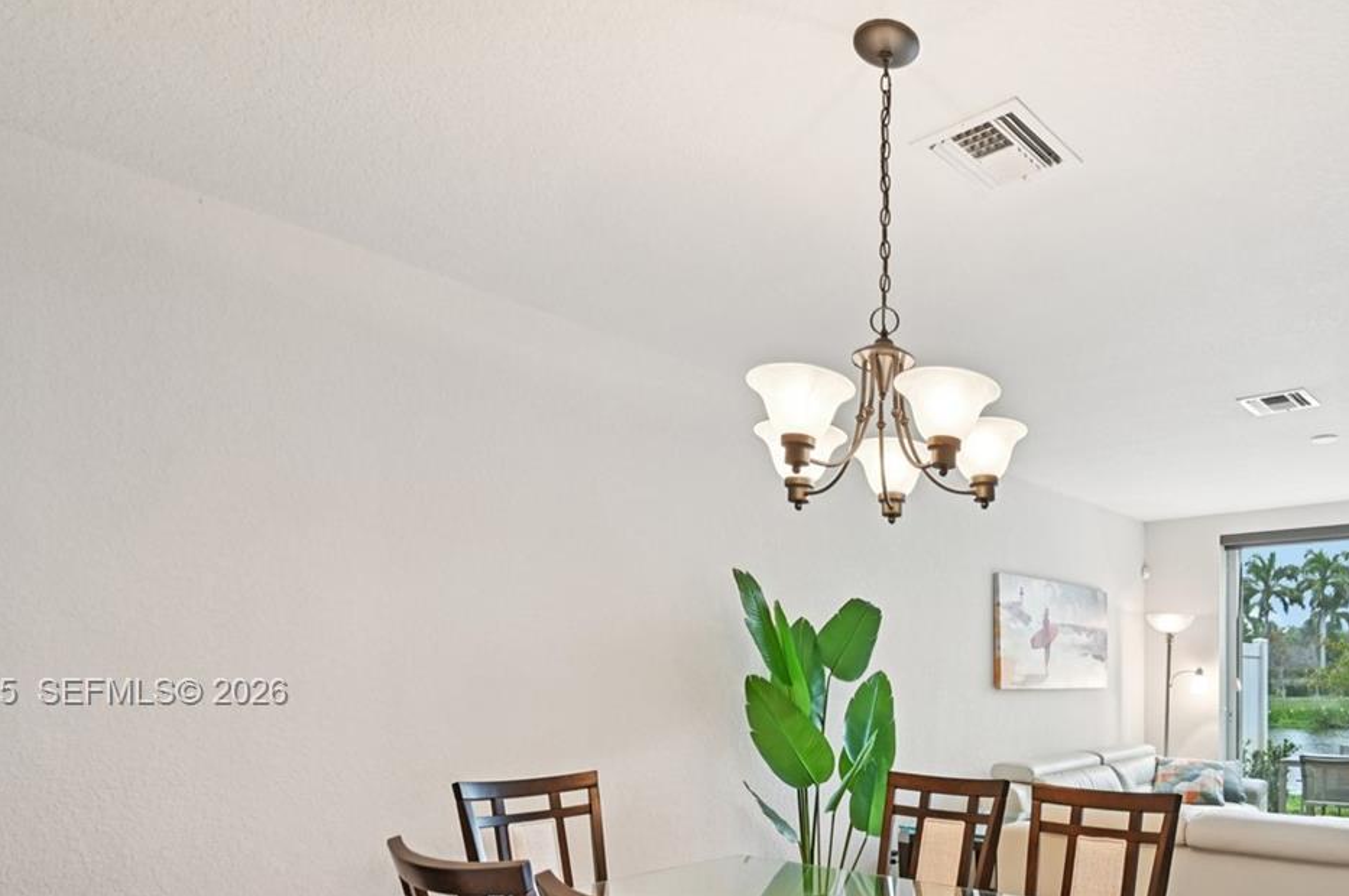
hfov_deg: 69.5
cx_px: 993
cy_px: 694
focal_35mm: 24
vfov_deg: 50.4
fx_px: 898
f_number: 8
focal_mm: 14
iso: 1250
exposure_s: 1/80
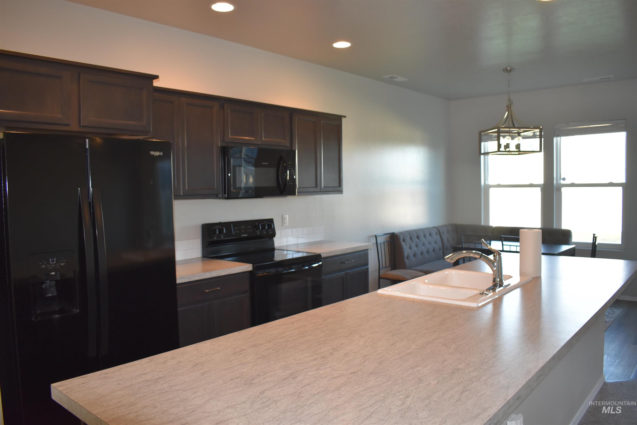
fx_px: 478
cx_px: 318
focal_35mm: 27
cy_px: 212
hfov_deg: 67.4
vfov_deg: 47.9
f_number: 4.5
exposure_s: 1/80
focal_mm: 18
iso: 800
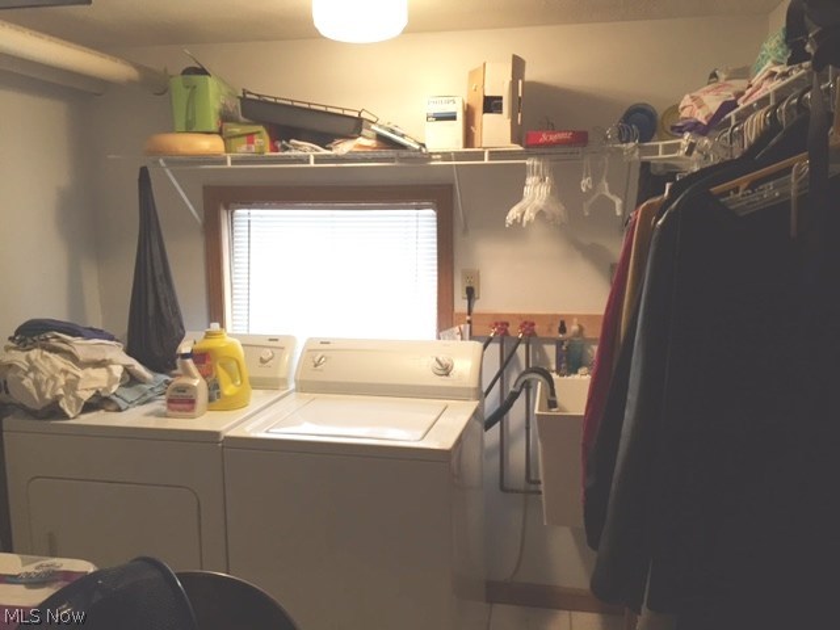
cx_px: 420
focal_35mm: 29
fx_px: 704
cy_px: 315
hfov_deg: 61.7
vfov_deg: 48.2
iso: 80
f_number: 2.2
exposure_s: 1/30
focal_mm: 4.15
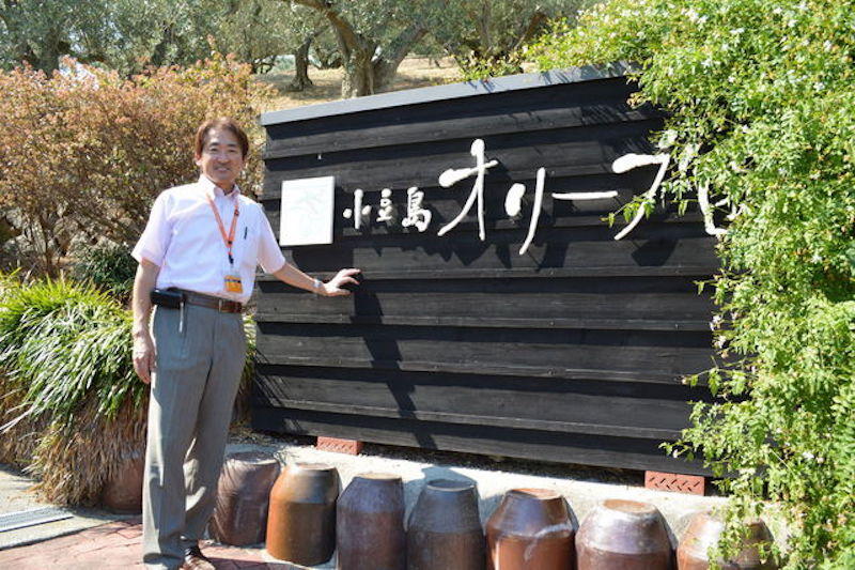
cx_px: 428
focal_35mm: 30
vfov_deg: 43.6
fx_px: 712
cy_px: 285
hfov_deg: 61.9
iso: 125
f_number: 5.6
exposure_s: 1/125
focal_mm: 20
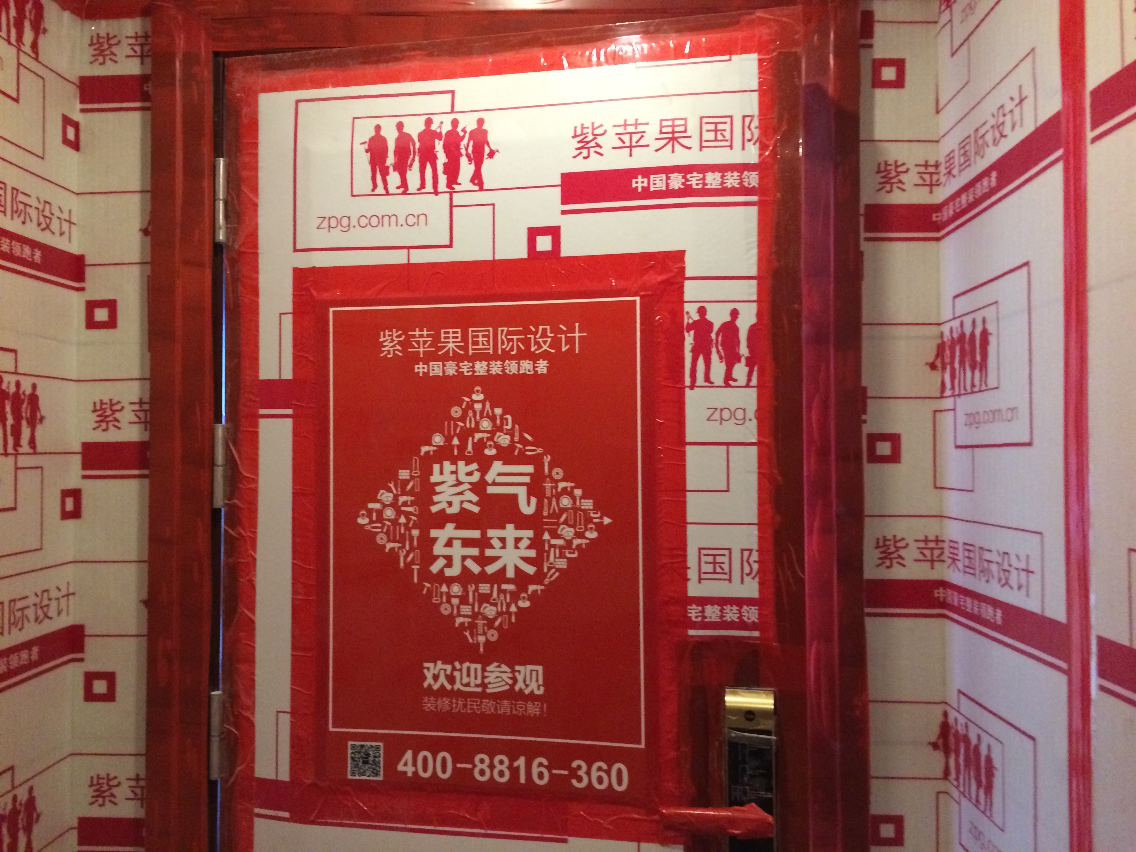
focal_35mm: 29
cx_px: 568
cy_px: 426
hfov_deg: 61.7
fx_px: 952
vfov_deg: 48.2
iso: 320
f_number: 2.2
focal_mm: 4.15
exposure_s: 1/20
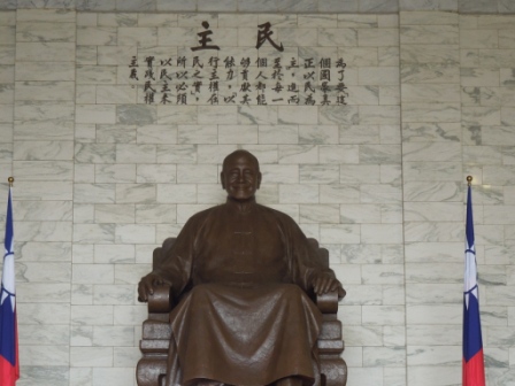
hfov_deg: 16.6
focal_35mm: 119
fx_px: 1770
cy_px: 193
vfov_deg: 12.5
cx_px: 258
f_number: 4.8
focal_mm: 21.5
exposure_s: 1/60
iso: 400
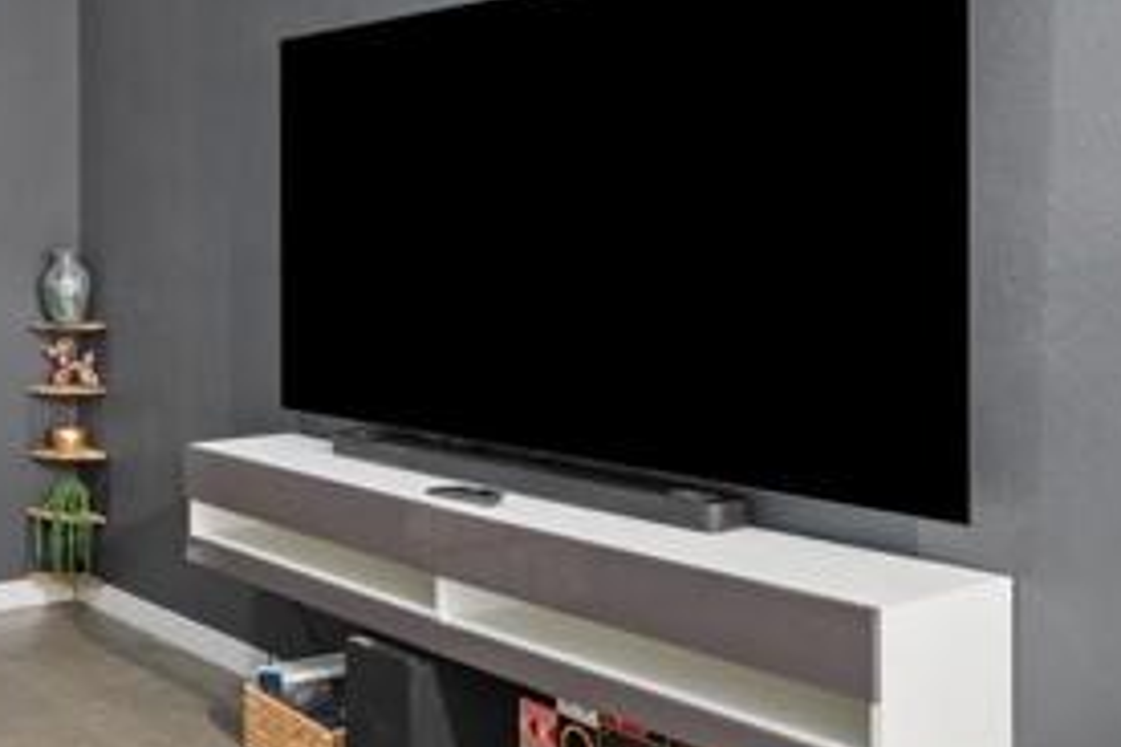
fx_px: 1370
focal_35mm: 44
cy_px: 298
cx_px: 73
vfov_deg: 30.4
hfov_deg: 40.5
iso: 64
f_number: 8
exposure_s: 8
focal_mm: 19
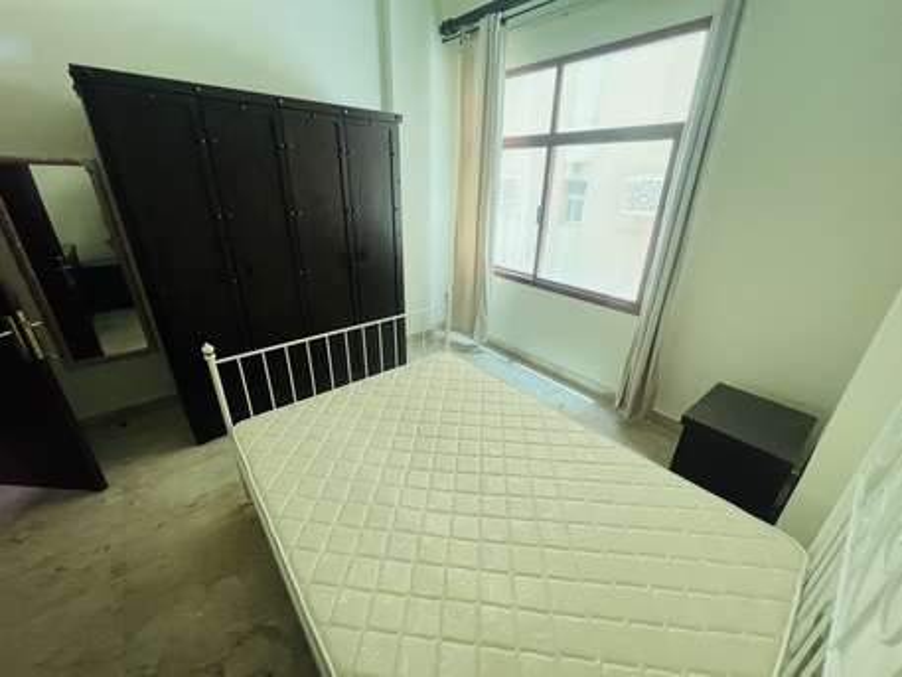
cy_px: 338
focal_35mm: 13
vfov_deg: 89.9
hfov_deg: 106.2
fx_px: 339
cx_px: 451
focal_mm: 1.57
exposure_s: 1/99
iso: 200
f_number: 1.8
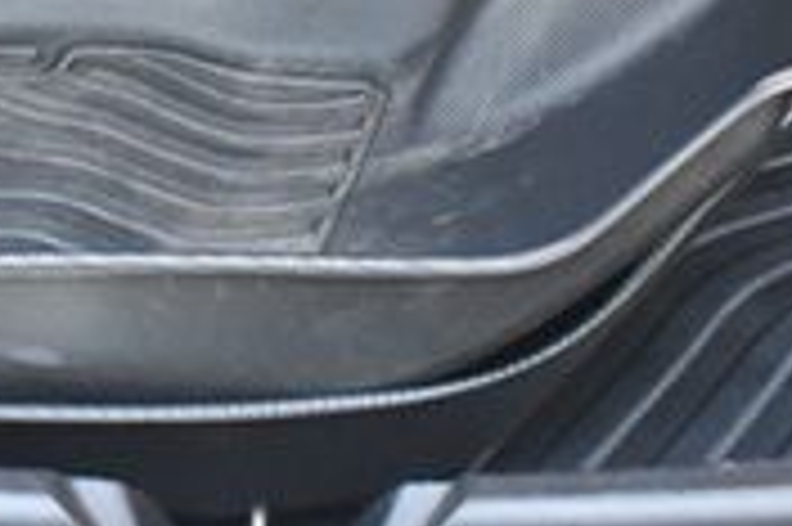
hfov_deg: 18.1
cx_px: 288
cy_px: -207
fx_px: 2484
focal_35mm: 113
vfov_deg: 11.7
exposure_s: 1/100
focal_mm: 21
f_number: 3.8
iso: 3200
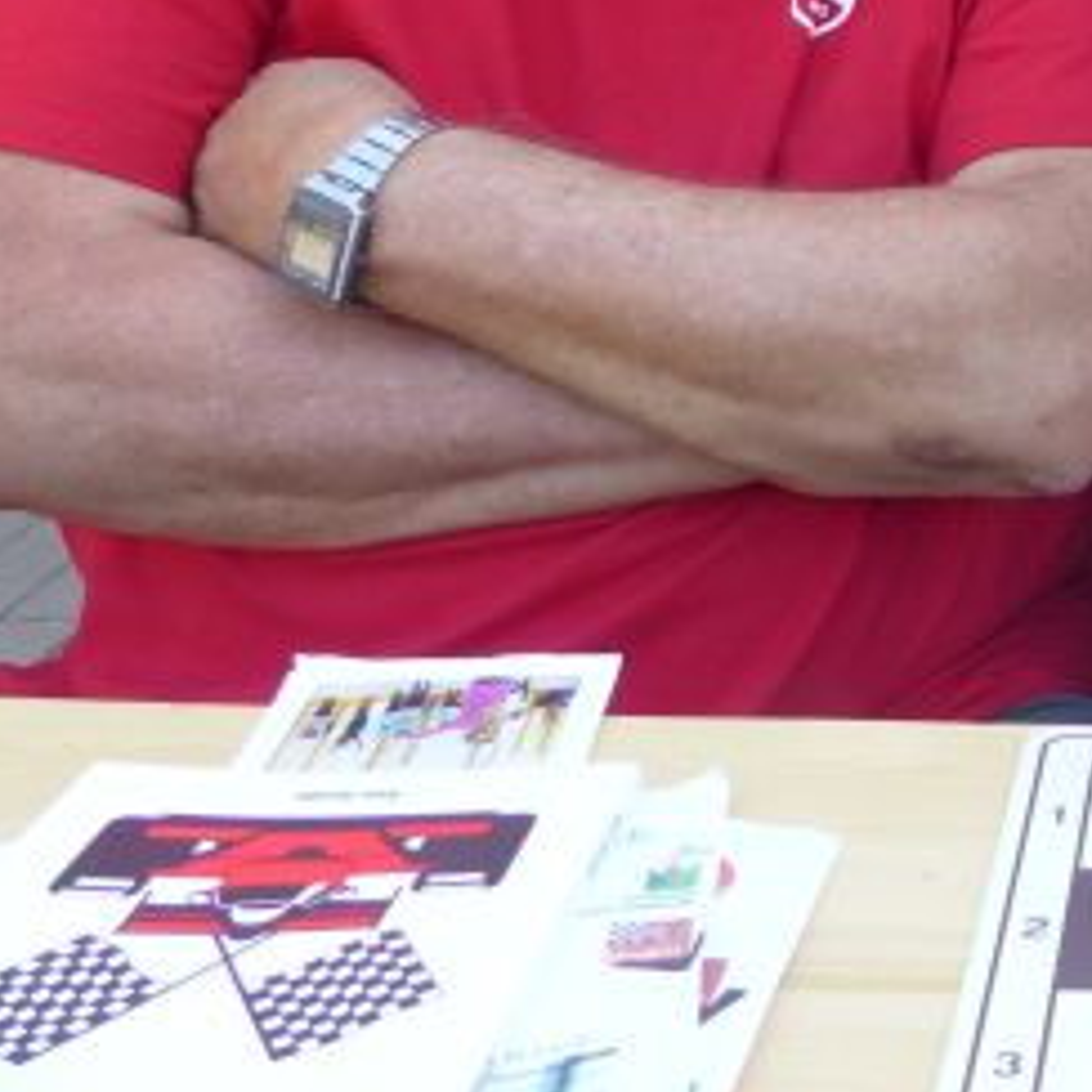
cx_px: 1387
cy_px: 27
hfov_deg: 25.7
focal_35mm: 58
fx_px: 2070
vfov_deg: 28.0
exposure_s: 1/100
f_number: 3.2
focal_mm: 4.5
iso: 100
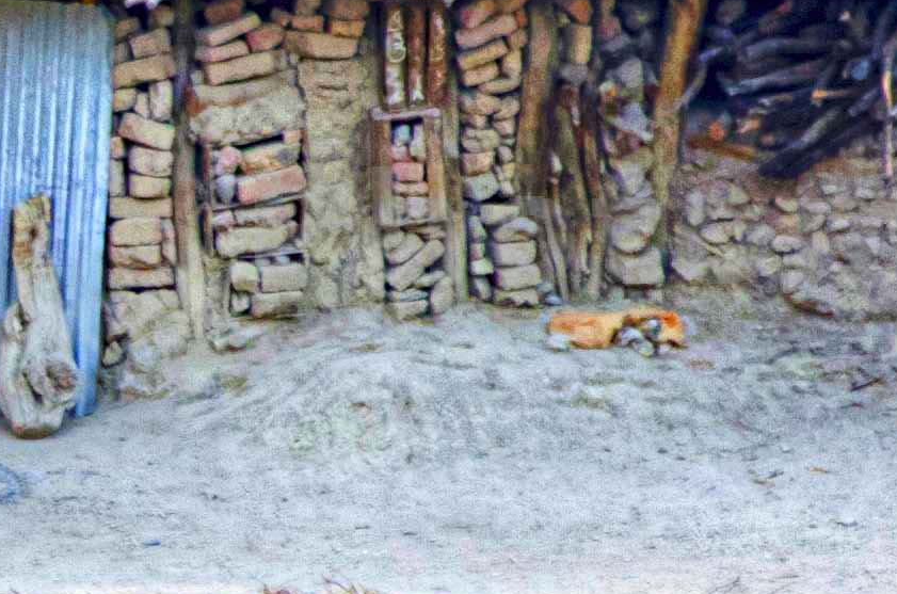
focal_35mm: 923
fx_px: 22948
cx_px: -453
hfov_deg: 2.2
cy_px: 284
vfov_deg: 1.5
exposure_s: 1/40
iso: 400
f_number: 5.6
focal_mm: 105
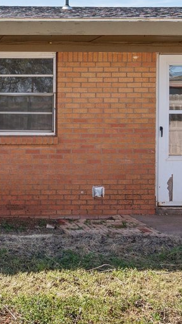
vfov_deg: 31.2
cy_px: 109
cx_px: -70
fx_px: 575
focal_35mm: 67
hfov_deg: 16.7
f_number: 7.1
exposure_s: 1/500
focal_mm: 16
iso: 200
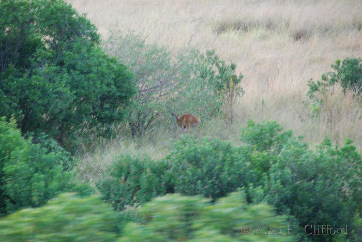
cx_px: 181
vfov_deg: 4.6
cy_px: 121
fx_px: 3019
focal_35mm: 300
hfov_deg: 6.9
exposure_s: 1/30
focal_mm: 200
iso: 320
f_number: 5.6
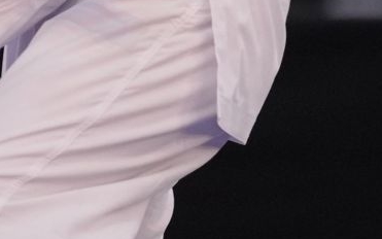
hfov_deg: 1.4
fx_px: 15441
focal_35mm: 1483
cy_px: -234
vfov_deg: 0.9
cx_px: -147
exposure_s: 1/1000
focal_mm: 200
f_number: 2.8
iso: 2000
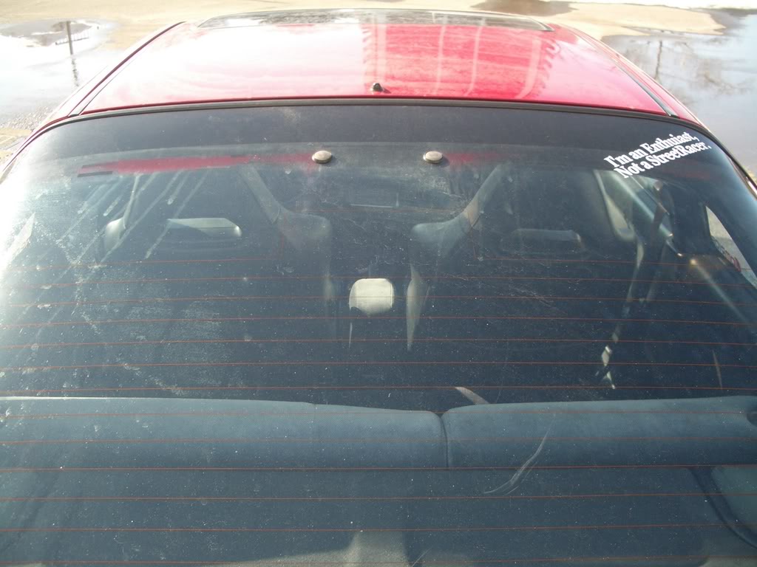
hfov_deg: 52.6
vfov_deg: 40.7
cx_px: 378
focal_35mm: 35
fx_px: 765
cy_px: 284
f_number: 2.6
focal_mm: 5.8
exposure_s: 1/200
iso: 80
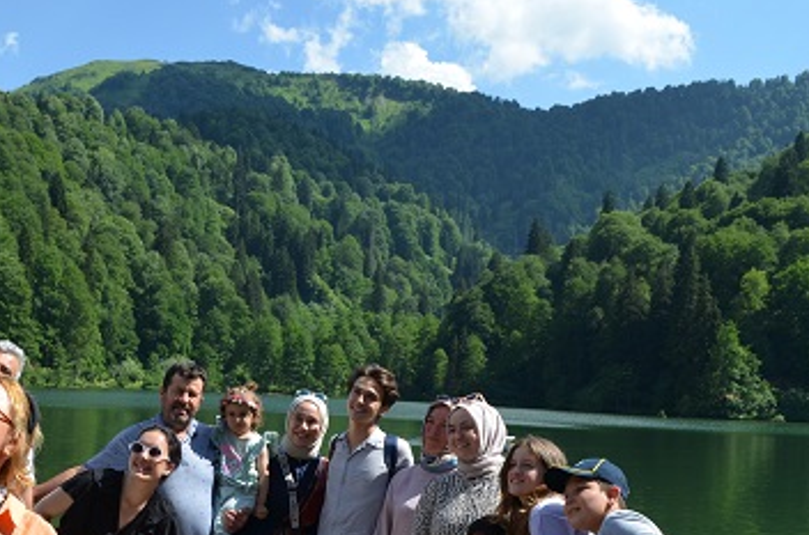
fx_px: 1031
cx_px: 264
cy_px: 355
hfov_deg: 42.2
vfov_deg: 28.9
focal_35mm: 46
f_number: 8
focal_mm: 18
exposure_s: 1/250
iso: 140
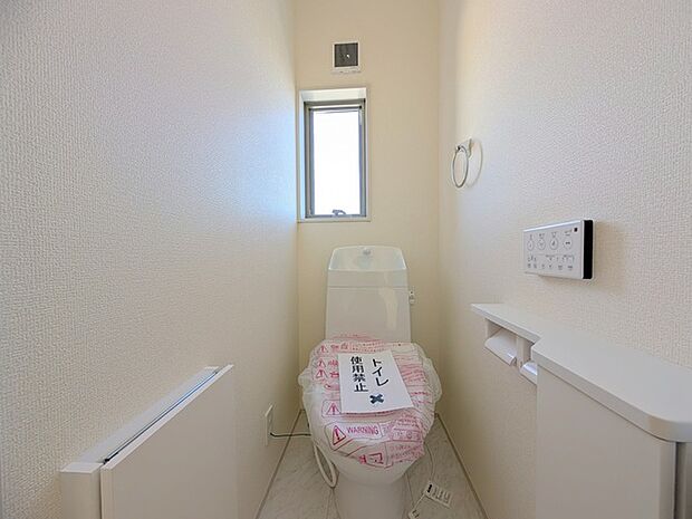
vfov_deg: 94.5
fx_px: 240
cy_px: 260
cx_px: 346
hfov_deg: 110.5
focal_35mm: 12
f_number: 1.7
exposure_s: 1/141
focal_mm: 2.02
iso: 56
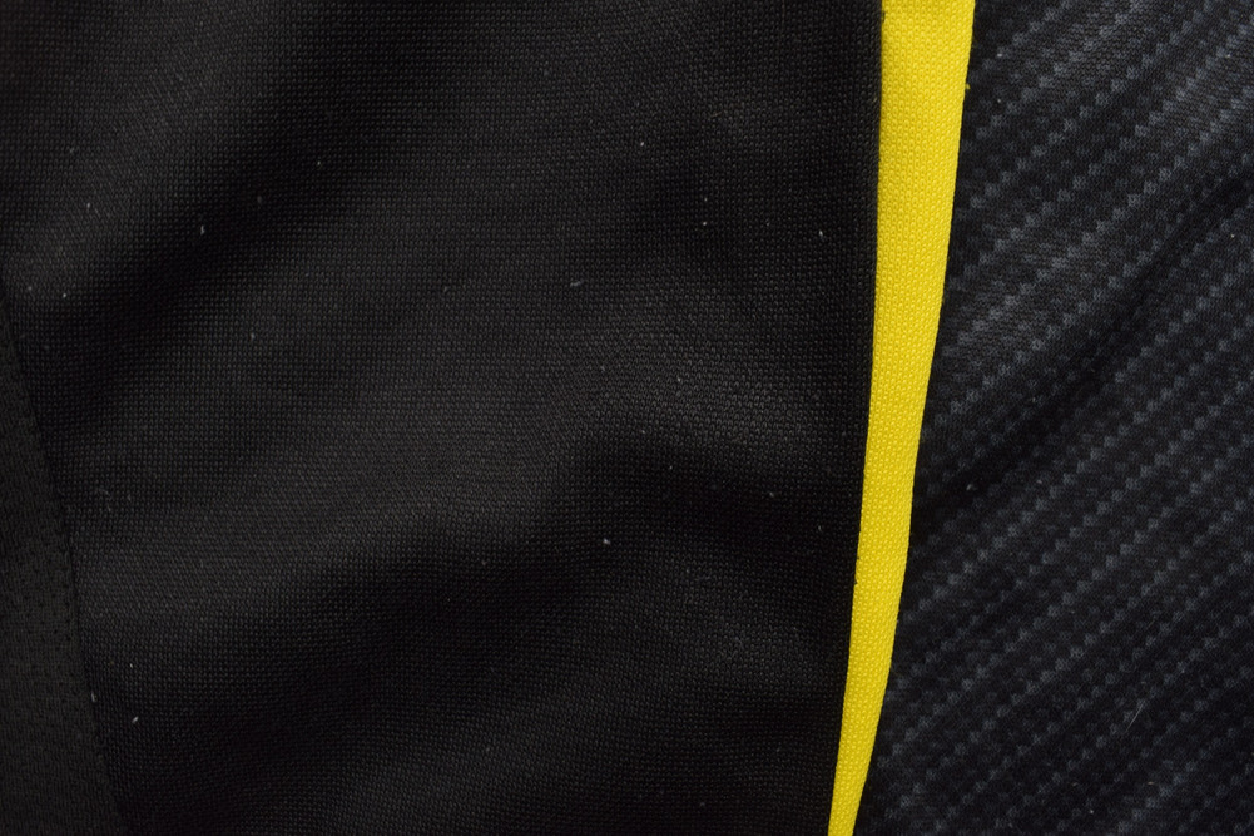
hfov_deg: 59.5
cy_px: 418
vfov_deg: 41.7
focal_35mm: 32
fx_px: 1097
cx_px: 627
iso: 400
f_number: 11
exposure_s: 1/40
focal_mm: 21
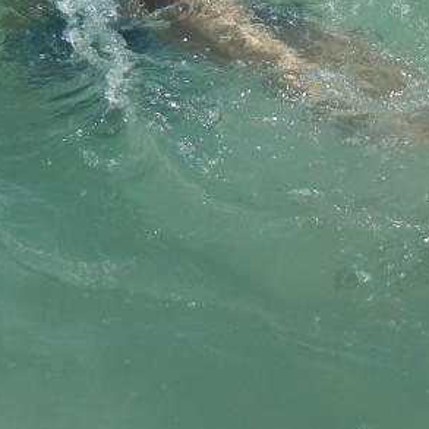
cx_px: 391
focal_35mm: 105
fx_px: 1472
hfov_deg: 16.4
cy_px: -6
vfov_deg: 16.2
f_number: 7.2
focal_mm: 6.2
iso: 160
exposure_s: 1/692
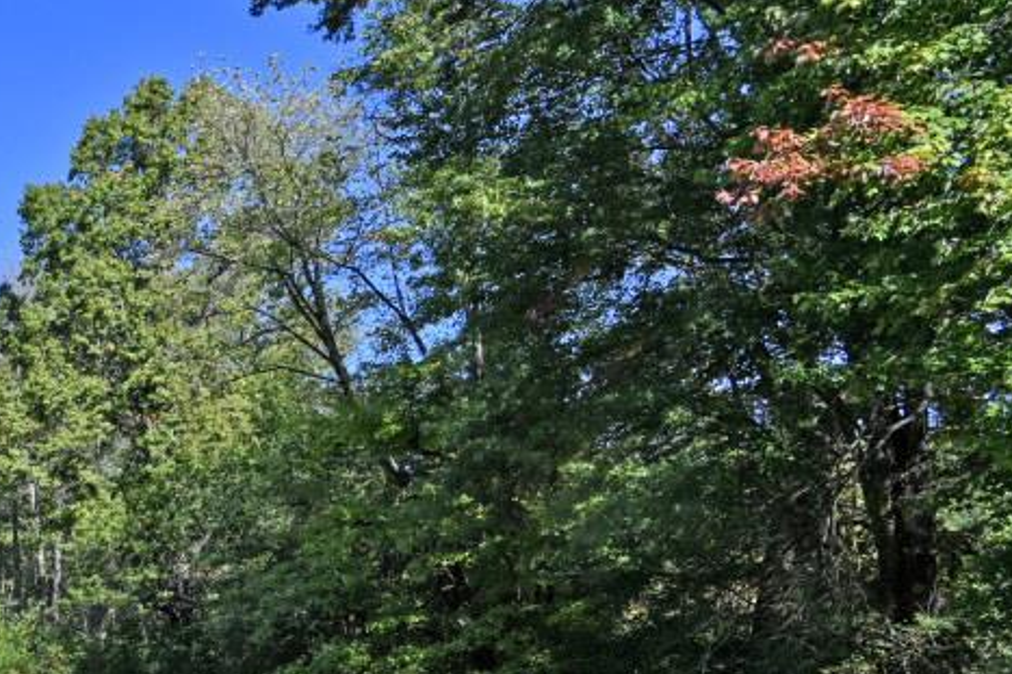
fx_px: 1264
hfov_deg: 28.0
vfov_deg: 27.8
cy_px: 700
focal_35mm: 45
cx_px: -524
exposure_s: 1/125
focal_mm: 14
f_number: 10
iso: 80
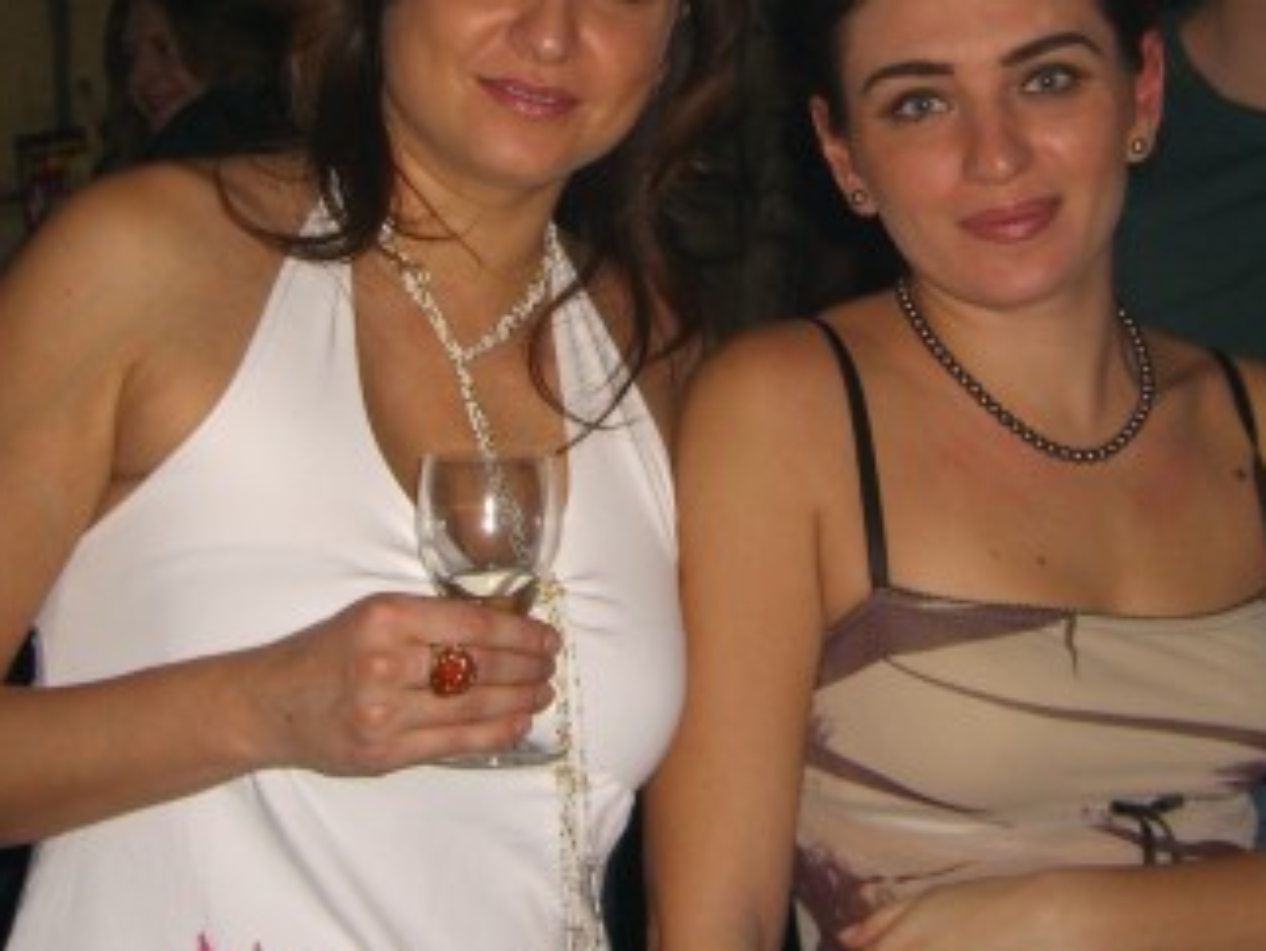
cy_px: 256
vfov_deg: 20.6
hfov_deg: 27.4
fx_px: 2598
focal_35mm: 71
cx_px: 718
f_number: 2.8
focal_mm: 7.9
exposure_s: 1/60
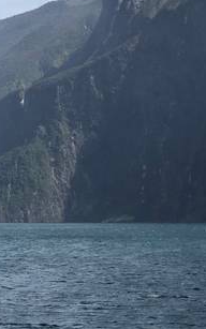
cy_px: 86
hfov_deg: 10.3
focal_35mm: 126
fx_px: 1131
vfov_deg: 16.5
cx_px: -28
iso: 20
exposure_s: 1/1297
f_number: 2.8
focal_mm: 6.6
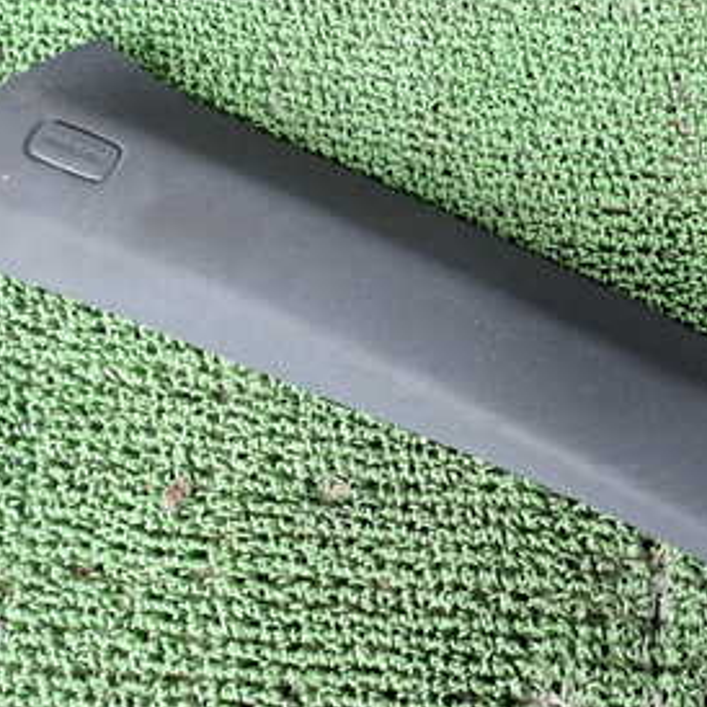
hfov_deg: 28.5
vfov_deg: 29.6
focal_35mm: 58
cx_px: 630
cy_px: 343
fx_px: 1340
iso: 250
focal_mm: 5.4
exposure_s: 1/30
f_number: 2.3
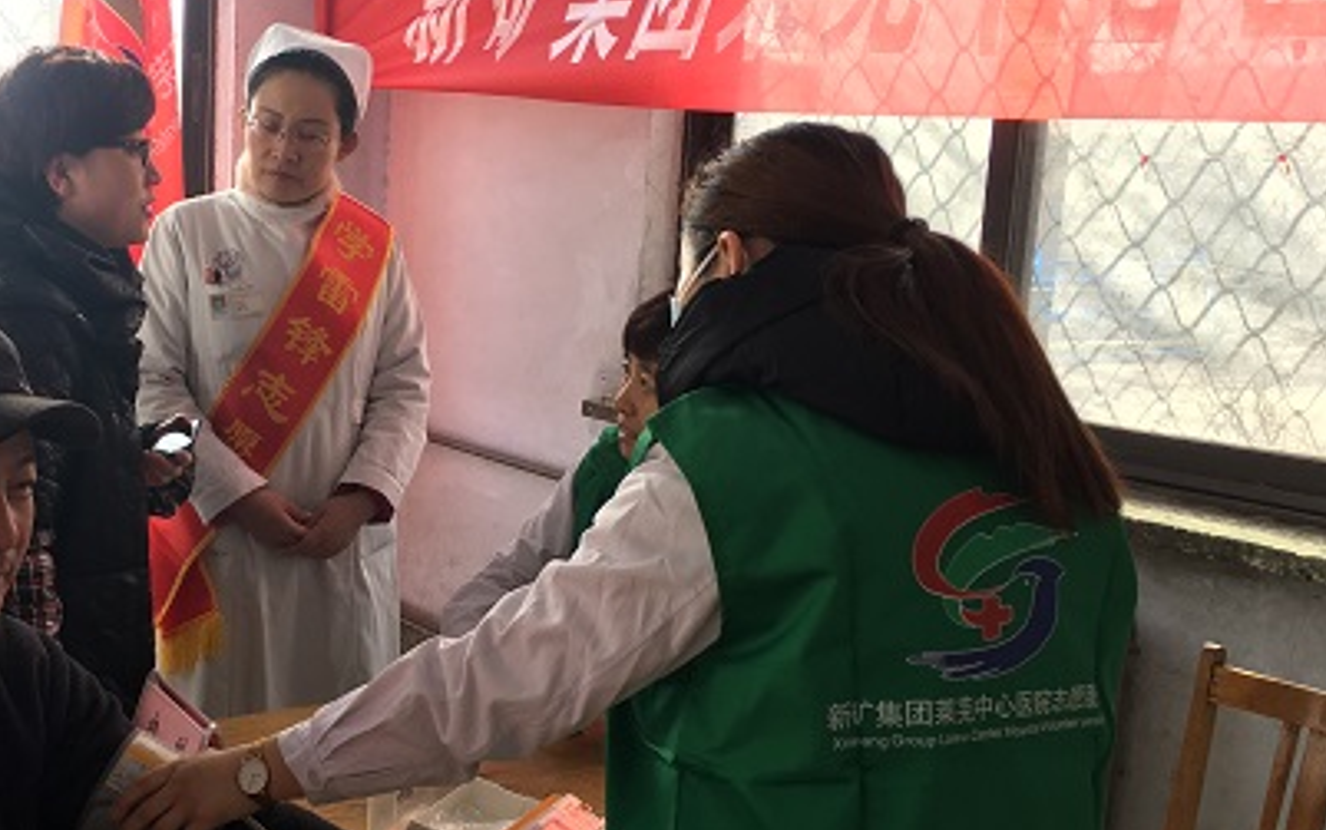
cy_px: 483
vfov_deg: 28.0
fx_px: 1663
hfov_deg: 42.3
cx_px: 347
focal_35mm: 46
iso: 40
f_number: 2.2
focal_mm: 4.15
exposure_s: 1/100
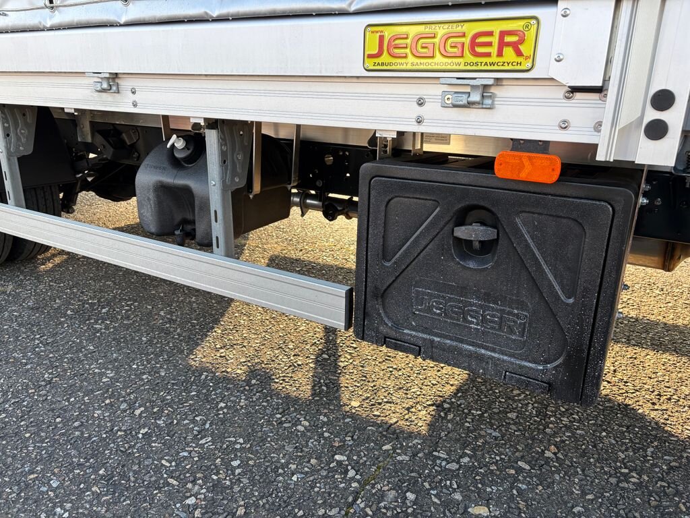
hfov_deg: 67.3
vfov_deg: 53.1
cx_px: 345
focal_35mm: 26
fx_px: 518
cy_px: 259
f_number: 1.6
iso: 40
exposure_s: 1/269
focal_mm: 5.96
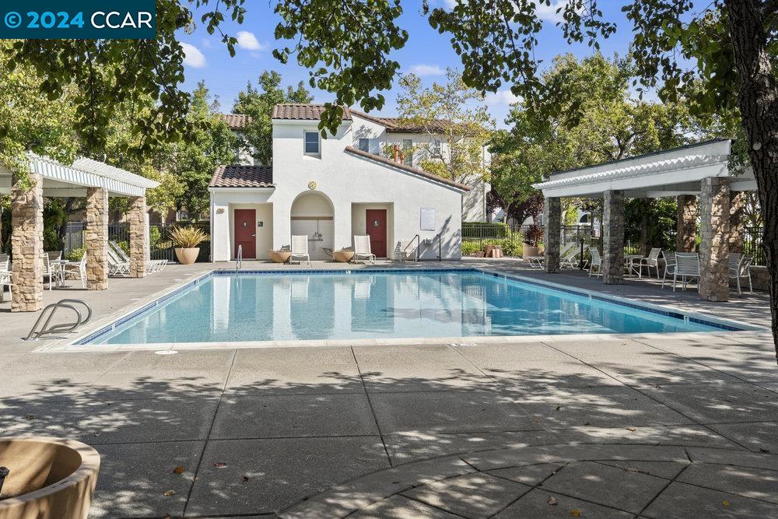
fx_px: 713
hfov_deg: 57.2
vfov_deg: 40.0
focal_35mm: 33
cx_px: 389
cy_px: 260
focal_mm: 33
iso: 100
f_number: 8
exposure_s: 1/160
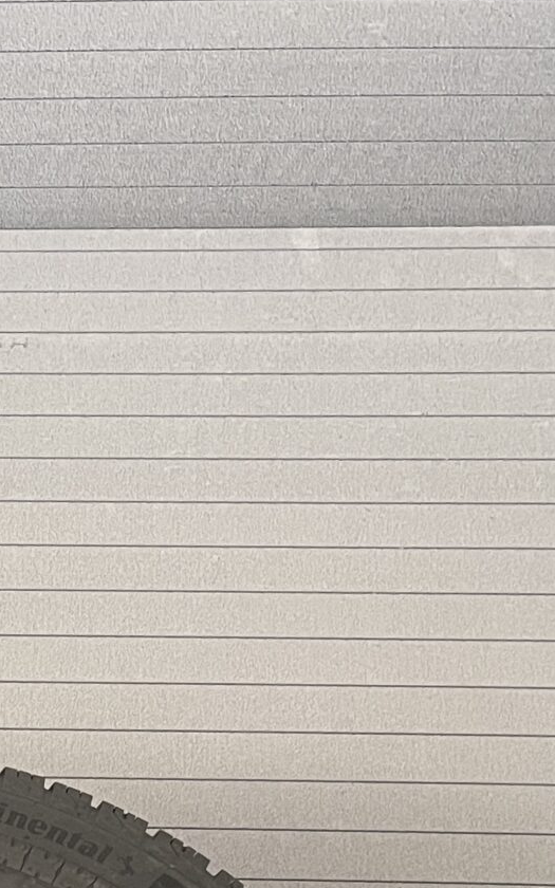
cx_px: -222
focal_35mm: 84
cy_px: 1151
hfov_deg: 14.7
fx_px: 2033
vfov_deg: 22.1
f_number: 1.6
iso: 400
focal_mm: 5.1
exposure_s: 1/50
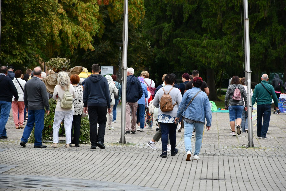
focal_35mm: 223
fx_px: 1771
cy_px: 93
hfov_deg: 9.2
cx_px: 150
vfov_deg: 6.2
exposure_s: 1/500
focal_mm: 140
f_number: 5.6
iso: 400
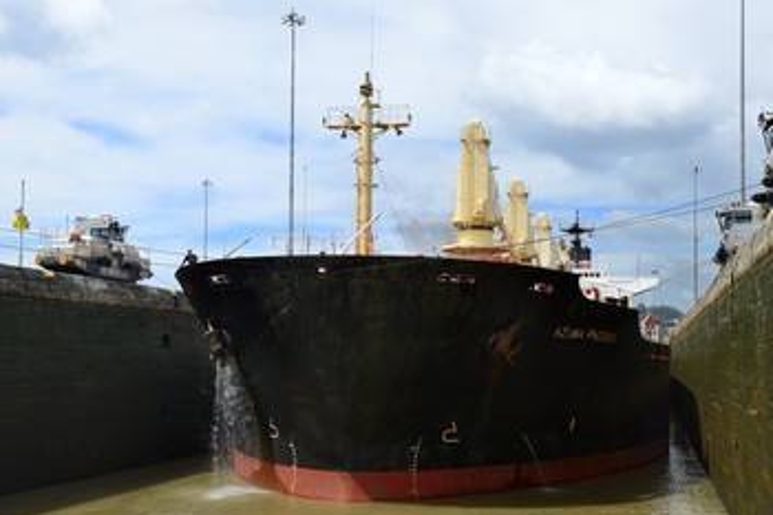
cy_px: 307
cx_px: 462
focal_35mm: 48
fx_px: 1030
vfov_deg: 28.0
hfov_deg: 41.0
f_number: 13
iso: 200
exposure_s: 1/250
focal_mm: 40
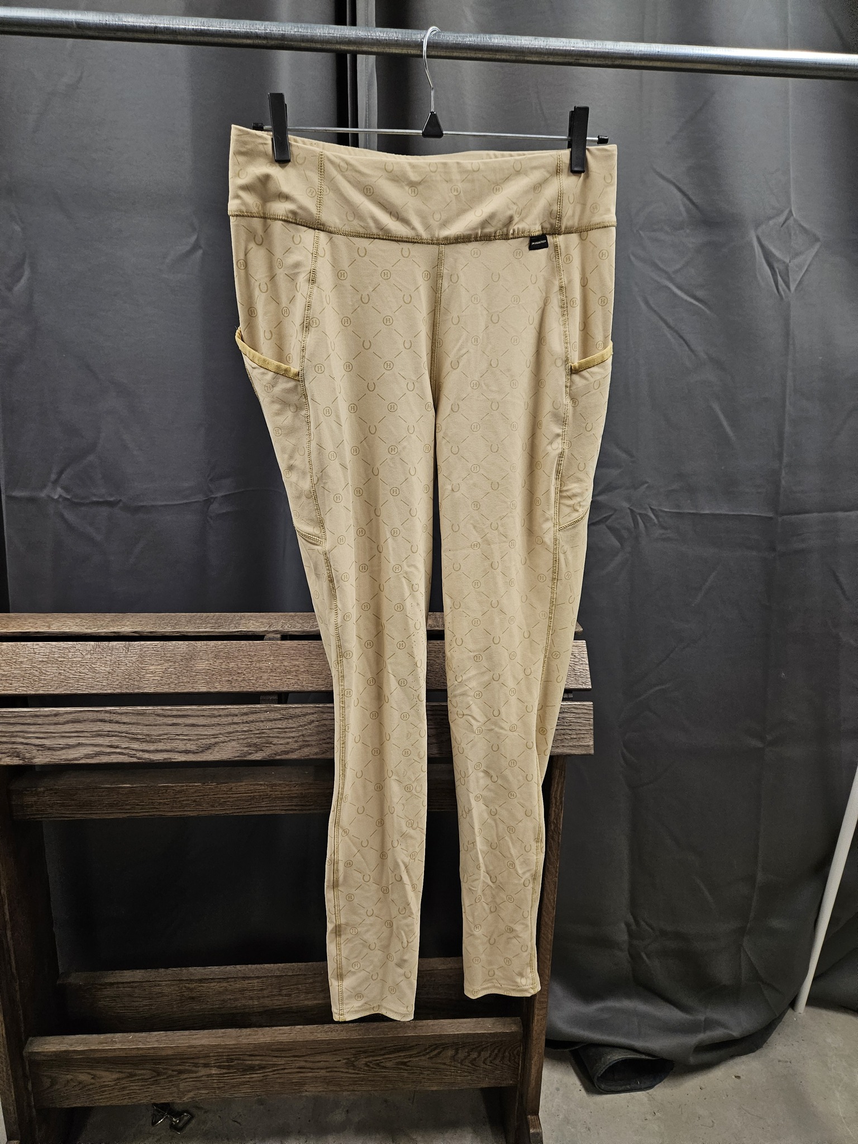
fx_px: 760
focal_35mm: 23
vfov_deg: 73.9
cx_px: 429
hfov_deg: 58.9
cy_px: 572
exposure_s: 1/359
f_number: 1.8
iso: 400
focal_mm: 5.4
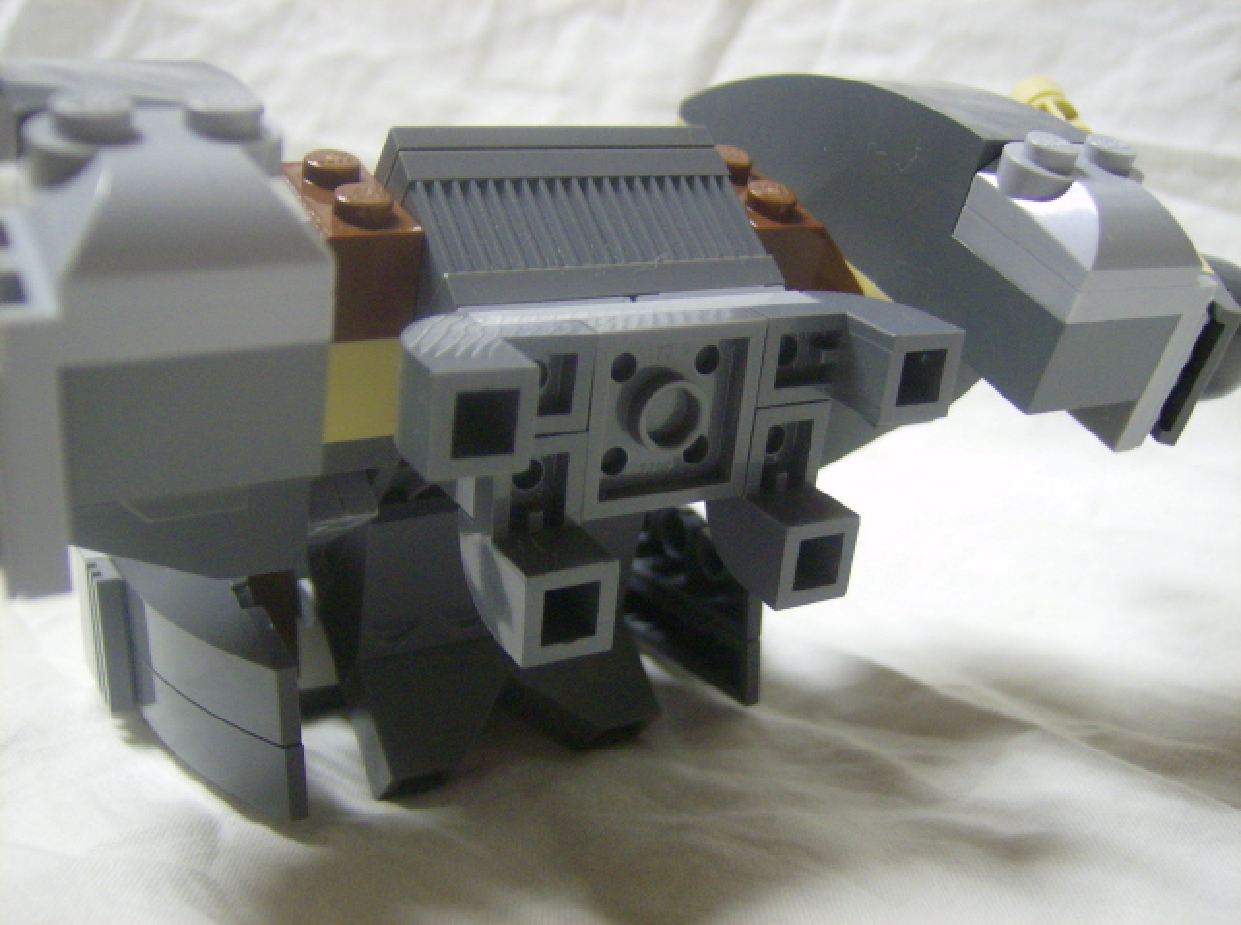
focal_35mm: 36
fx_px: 1288
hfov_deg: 51.5
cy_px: 462
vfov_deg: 39.5
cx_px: 620
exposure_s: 1/8.77
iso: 200
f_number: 2.8
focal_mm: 6
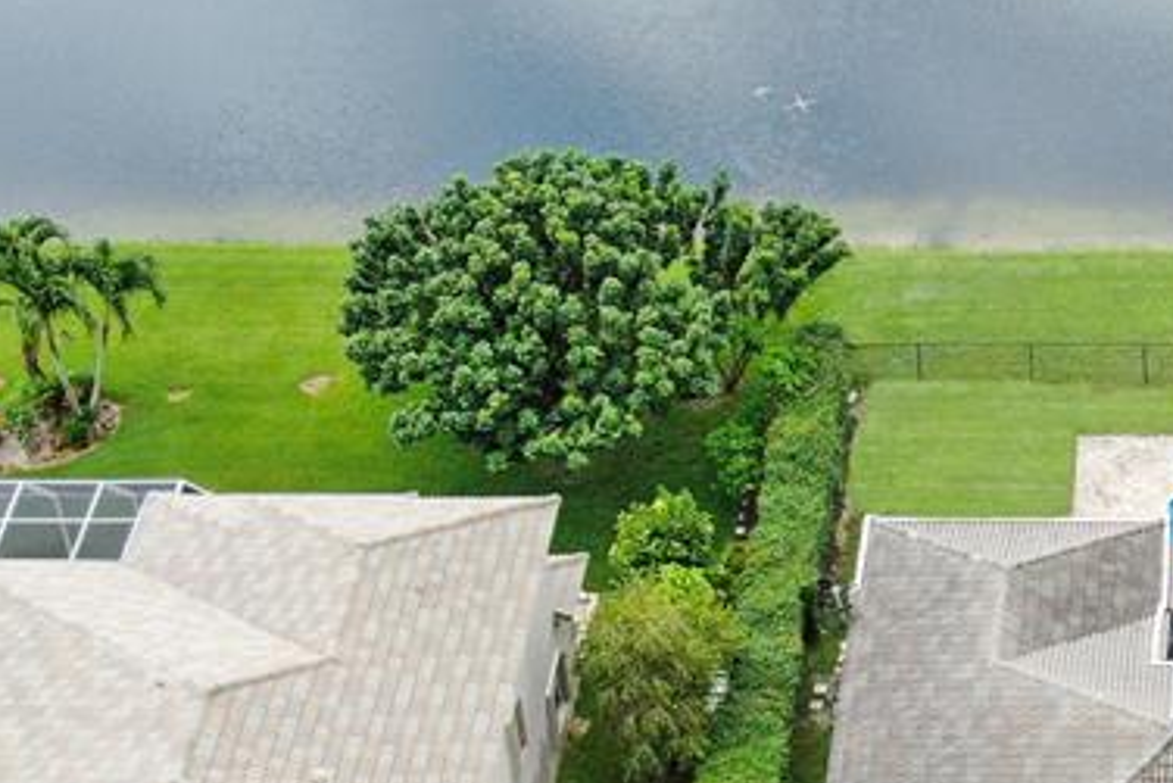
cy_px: 533
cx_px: 1217
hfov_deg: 17.2
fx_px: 3781
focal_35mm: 116
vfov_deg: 11.8
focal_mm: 7.07
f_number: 3.5
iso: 100
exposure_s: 1/240
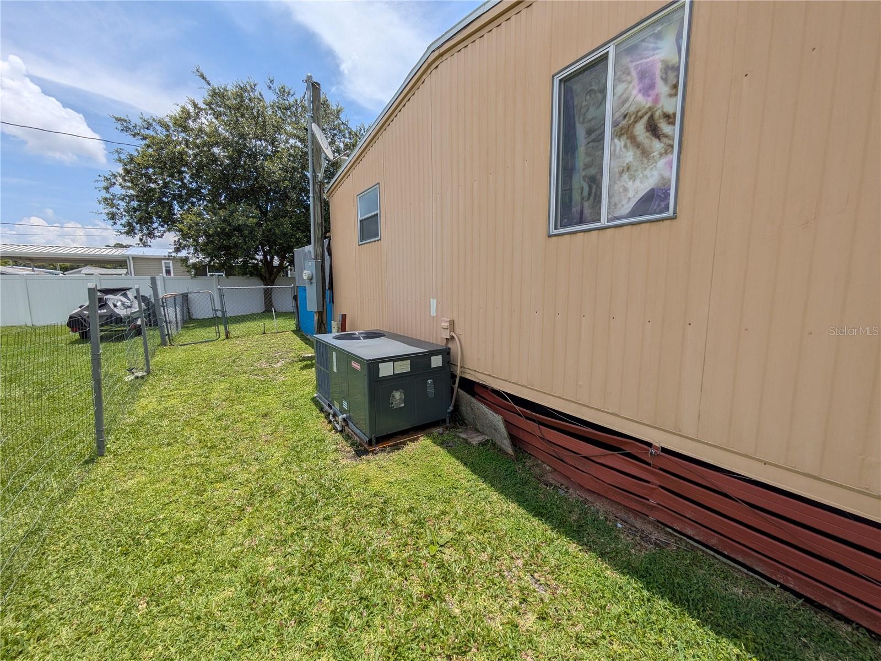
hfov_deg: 102.1
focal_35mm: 14
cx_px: 440
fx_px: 356
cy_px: 330
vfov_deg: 85.7
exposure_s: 1/3012
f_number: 2.2
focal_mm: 1.83
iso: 49
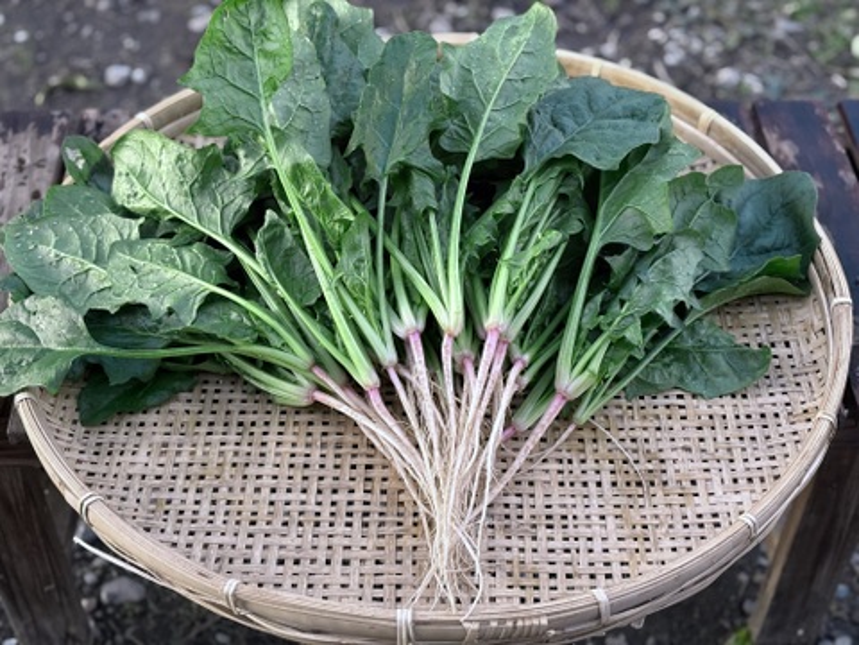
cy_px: 322
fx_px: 1290
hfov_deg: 36.8
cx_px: 430
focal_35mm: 52
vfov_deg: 28.0
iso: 320
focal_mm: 5.96
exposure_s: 1/30
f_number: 1.6
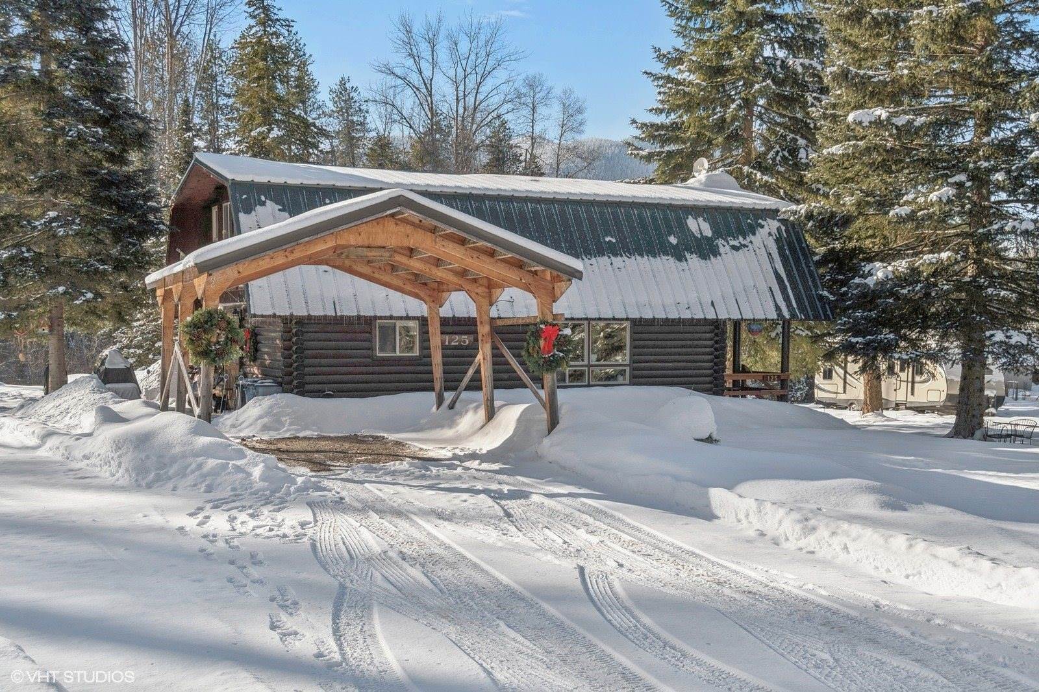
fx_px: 1212
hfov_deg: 46.4
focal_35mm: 42
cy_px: 346
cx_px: 520
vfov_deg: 31.9
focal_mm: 28
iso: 100
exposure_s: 1/800
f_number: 6.3
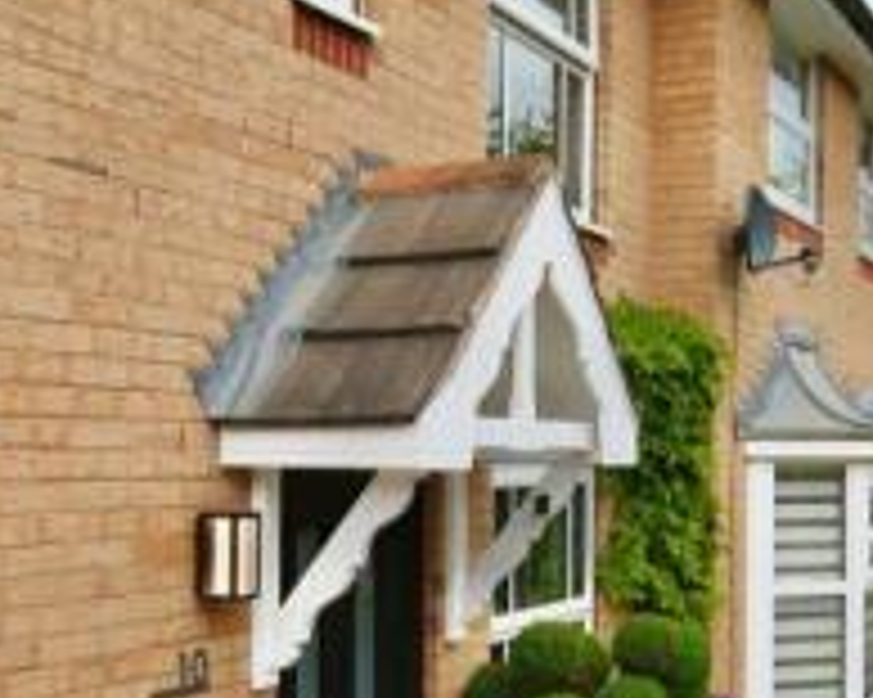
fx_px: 1395
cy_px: 489
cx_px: 484
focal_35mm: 54
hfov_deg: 34.7
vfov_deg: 27.8
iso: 50
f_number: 6.3
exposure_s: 1/160
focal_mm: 11.5
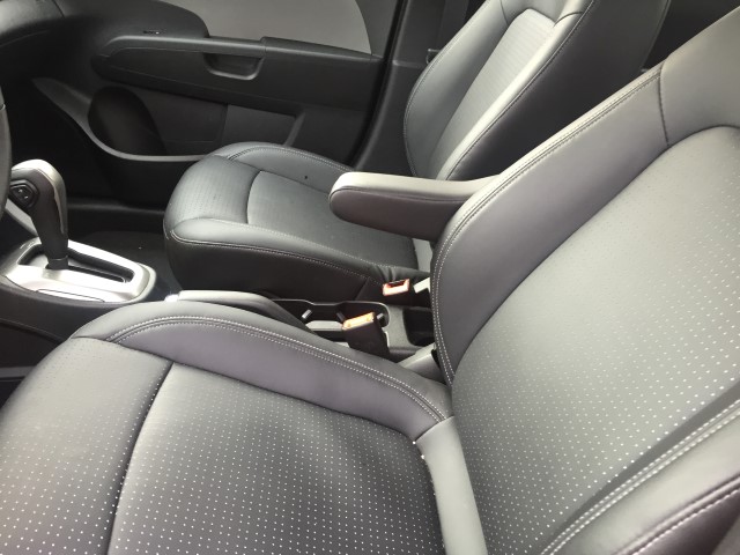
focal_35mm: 29
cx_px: 370
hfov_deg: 61.7
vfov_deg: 48.2
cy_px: 278
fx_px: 620
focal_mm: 4.15
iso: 80
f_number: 2.2
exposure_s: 1/30
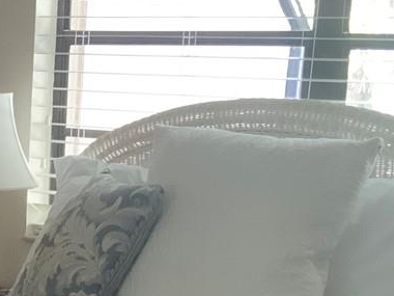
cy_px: 372
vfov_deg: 11.8
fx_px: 1389
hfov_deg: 15.3
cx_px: -138
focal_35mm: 122
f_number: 1.8
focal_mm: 3
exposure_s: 1/40
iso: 200
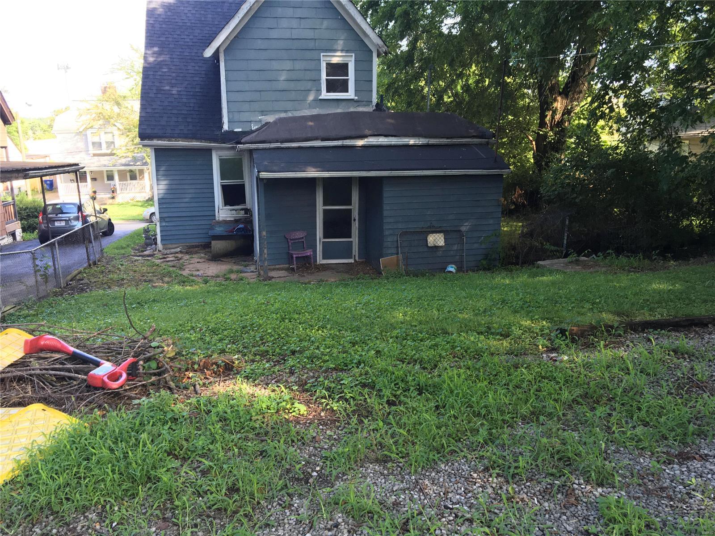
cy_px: 268
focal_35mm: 29
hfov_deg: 61.7
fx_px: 599
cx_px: 358
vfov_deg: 48.2
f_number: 2.2
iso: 40
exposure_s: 1/120
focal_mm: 4.15
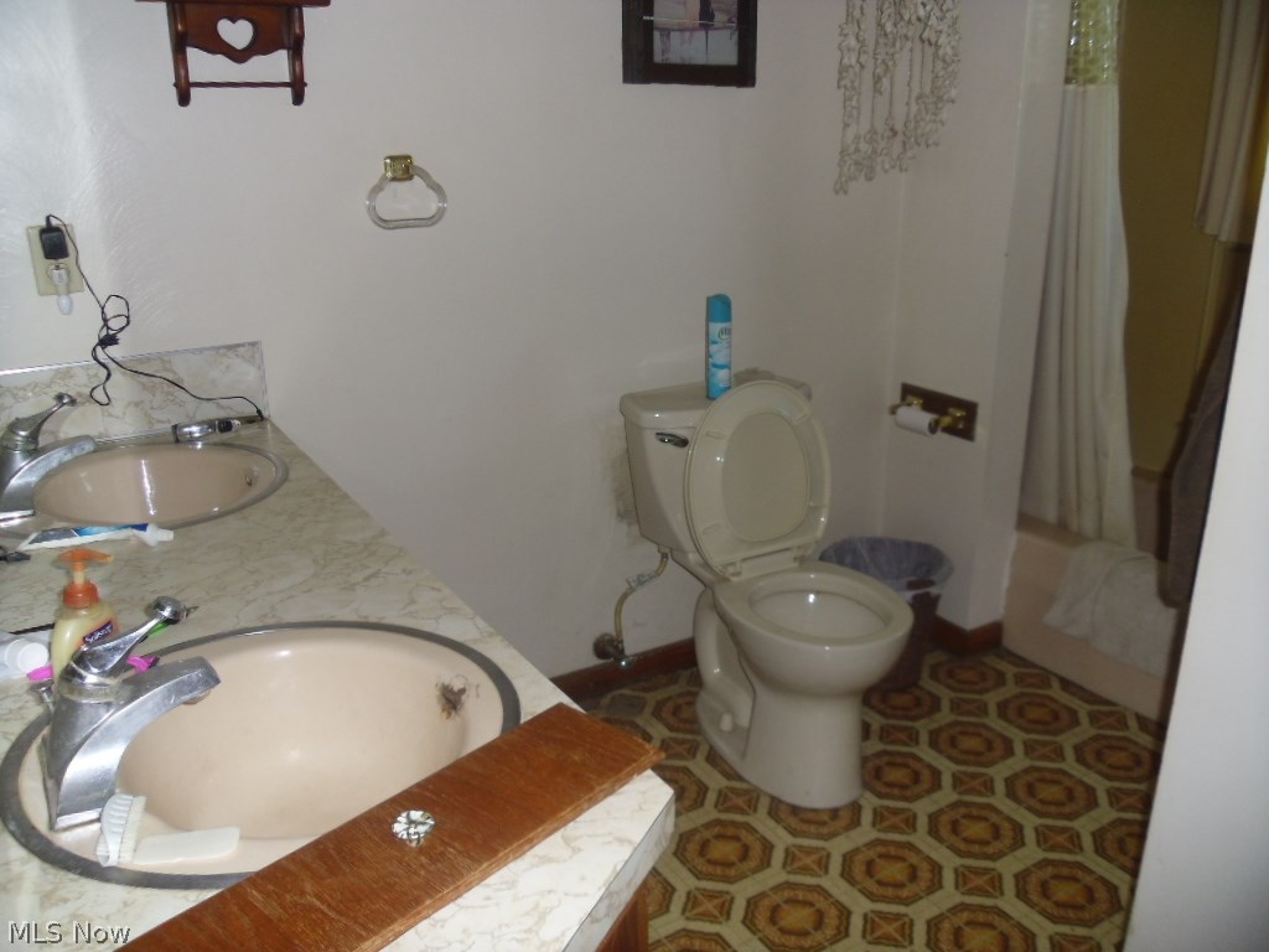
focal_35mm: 31
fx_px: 1136
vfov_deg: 45.4
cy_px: 476
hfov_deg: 58.4
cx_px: 634
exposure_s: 1/45
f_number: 3.3
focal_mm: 5.6
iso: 100
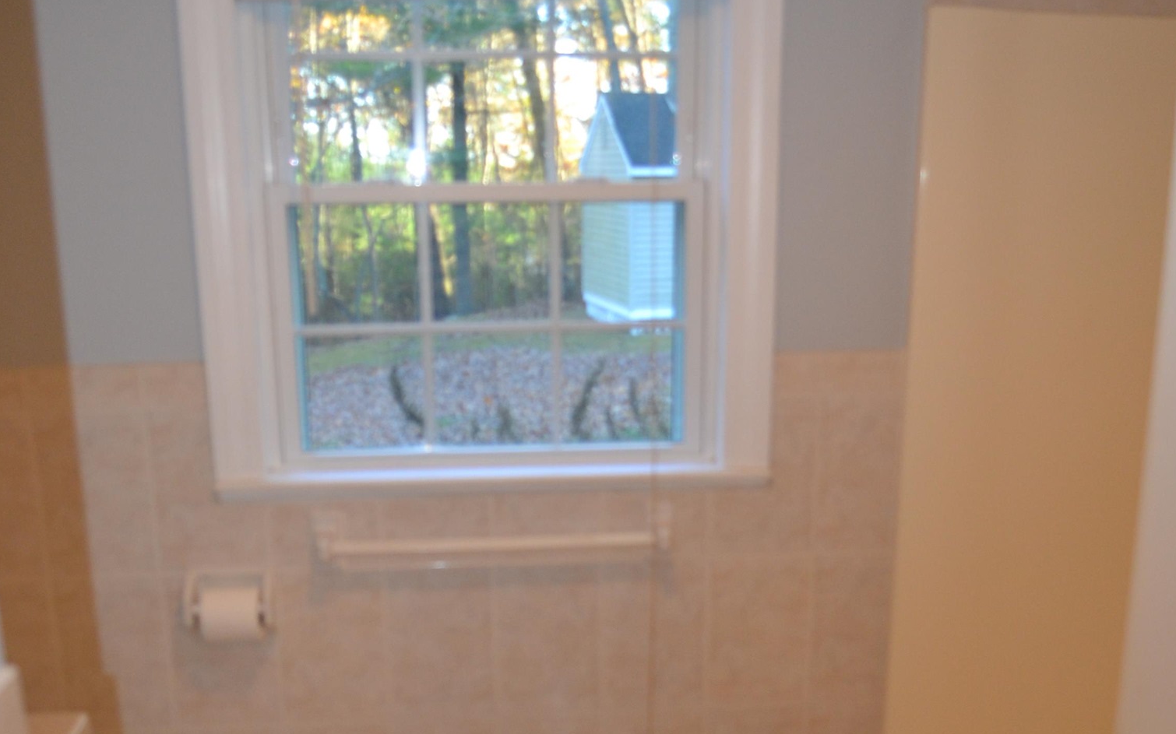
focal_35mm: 42
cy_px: 644
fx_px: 1346
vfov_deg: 29.4
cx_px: 593
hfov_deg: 47.2
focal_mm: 18
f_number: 3.5
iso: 720
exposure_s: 1/60
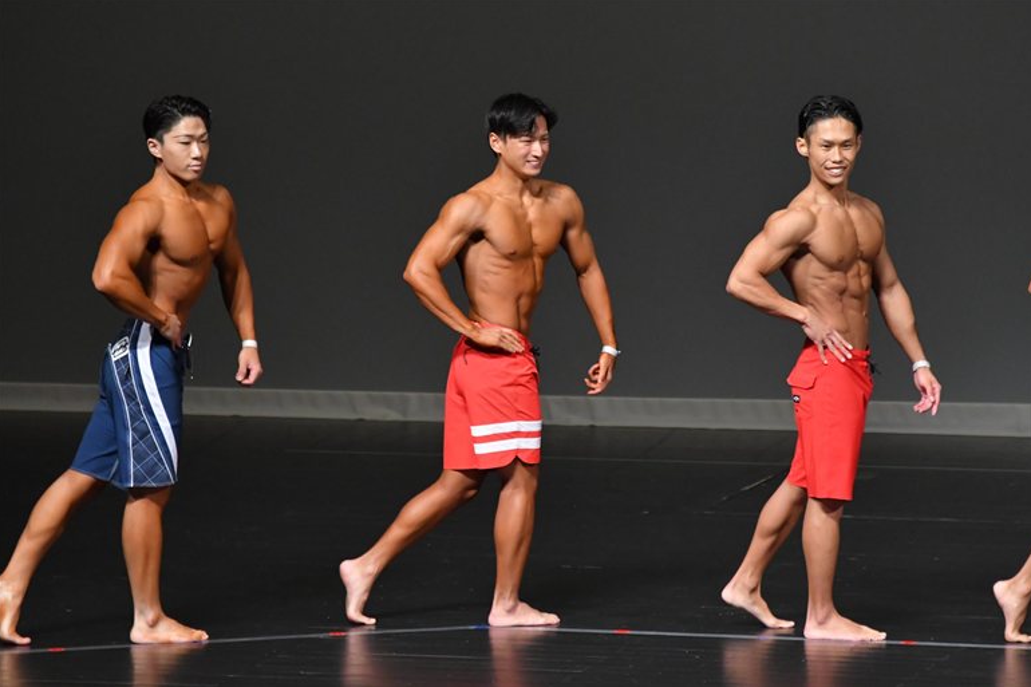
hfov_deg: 6.5
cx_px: 516
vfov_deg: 4.3
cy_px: 343
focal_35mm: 317
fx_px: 9076
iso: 4000
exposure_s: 1/400
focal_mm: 210
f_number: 5.6
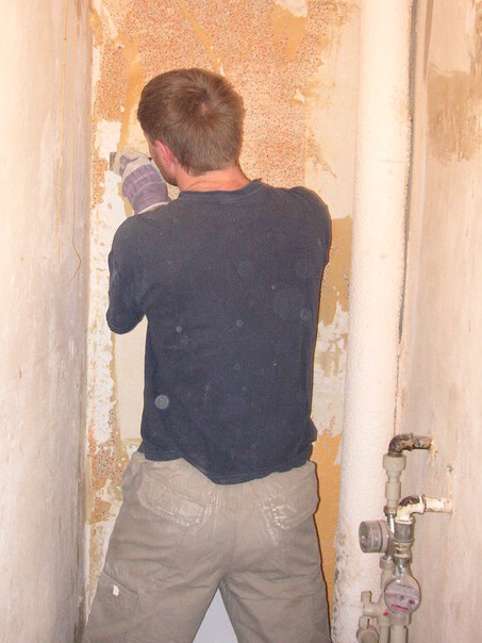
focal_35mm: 49
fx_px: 910
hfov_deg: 29.5
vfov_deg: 38.8
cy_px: 265
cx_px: 177
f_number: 2.8
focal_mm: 6.1
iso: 160
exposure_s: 1/45
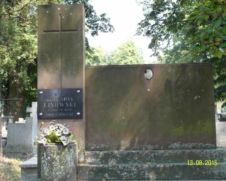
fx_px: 294
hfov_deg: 42.0
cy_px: 91
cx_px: 113
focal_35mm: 44
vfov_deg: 34.2
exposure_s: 1/90
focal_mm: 9.1
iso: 100
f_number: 3.8
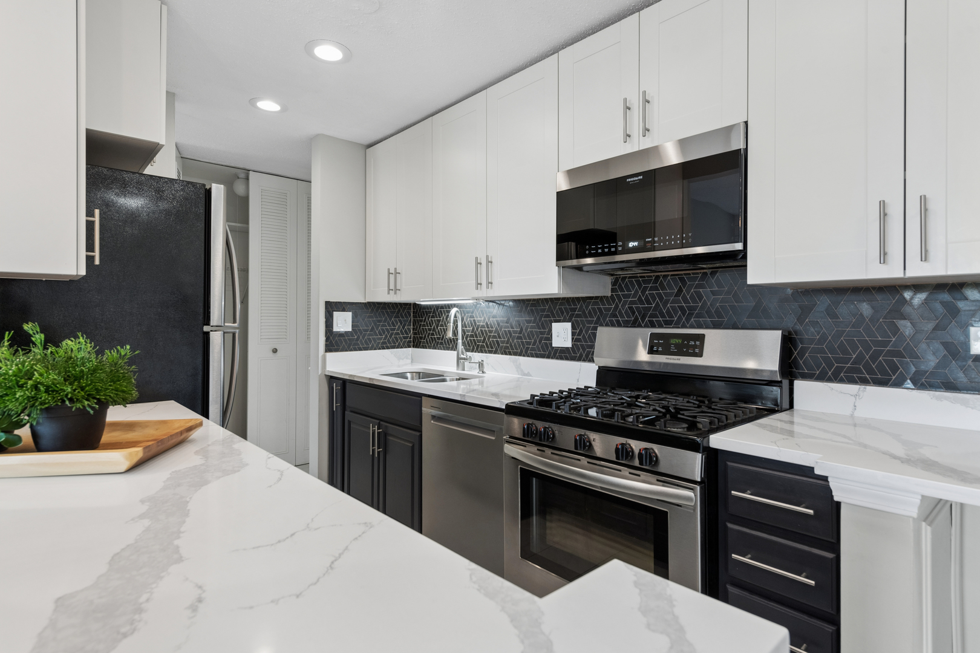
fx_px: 517
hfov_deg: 86.9
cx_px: 490
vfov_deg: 64.6
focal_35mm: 19
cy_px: 326
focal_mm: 19
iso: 400
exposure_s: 1/30
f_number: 8
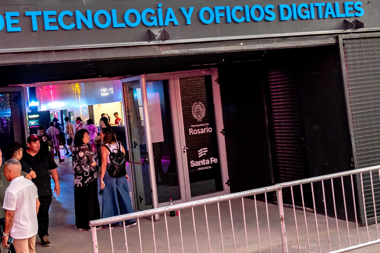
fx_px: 559
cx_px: 133
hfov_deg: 37.2
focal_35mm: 53
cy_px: 106
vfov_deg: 25.4
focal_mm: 24
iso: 2000
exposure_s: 1/100
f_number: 4.5
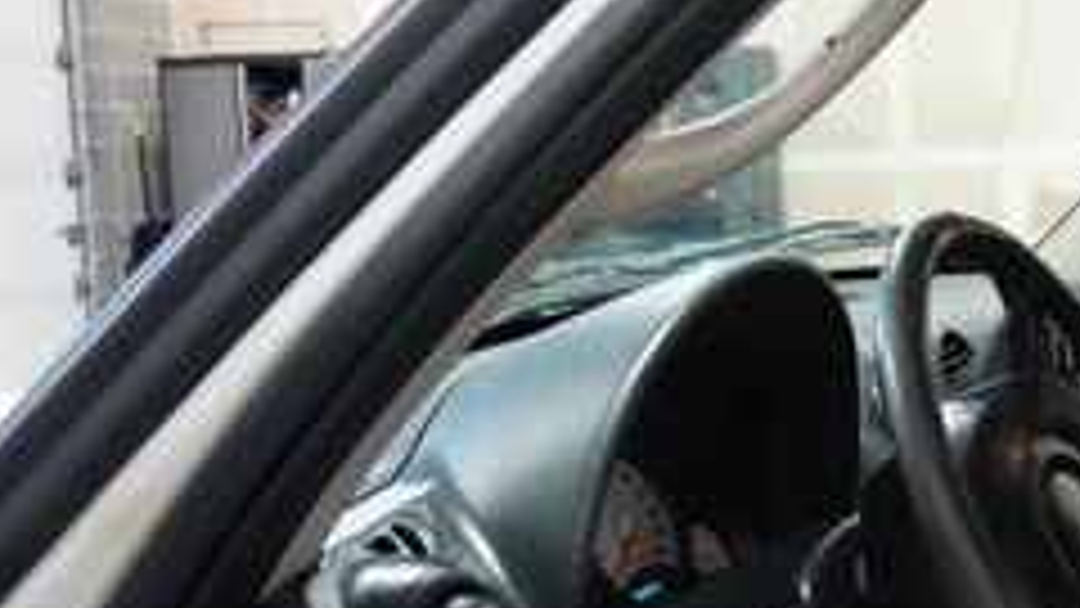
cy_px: 266
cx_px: 1400
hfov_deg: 26.7
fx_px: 1919
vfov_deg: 18.0
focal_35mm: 67
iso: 6400
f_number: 3.5
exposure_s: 1/125
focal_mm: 16
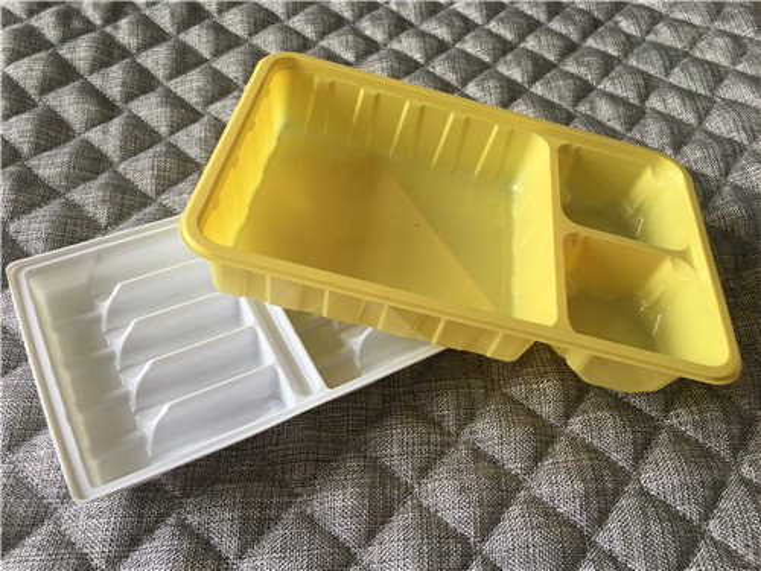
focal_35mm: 29
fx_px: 638
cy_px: 286
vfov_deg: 48.2
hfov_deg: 61.7
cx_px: 380
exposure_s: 1/33
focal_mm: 4.15
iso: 40
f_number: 2.2
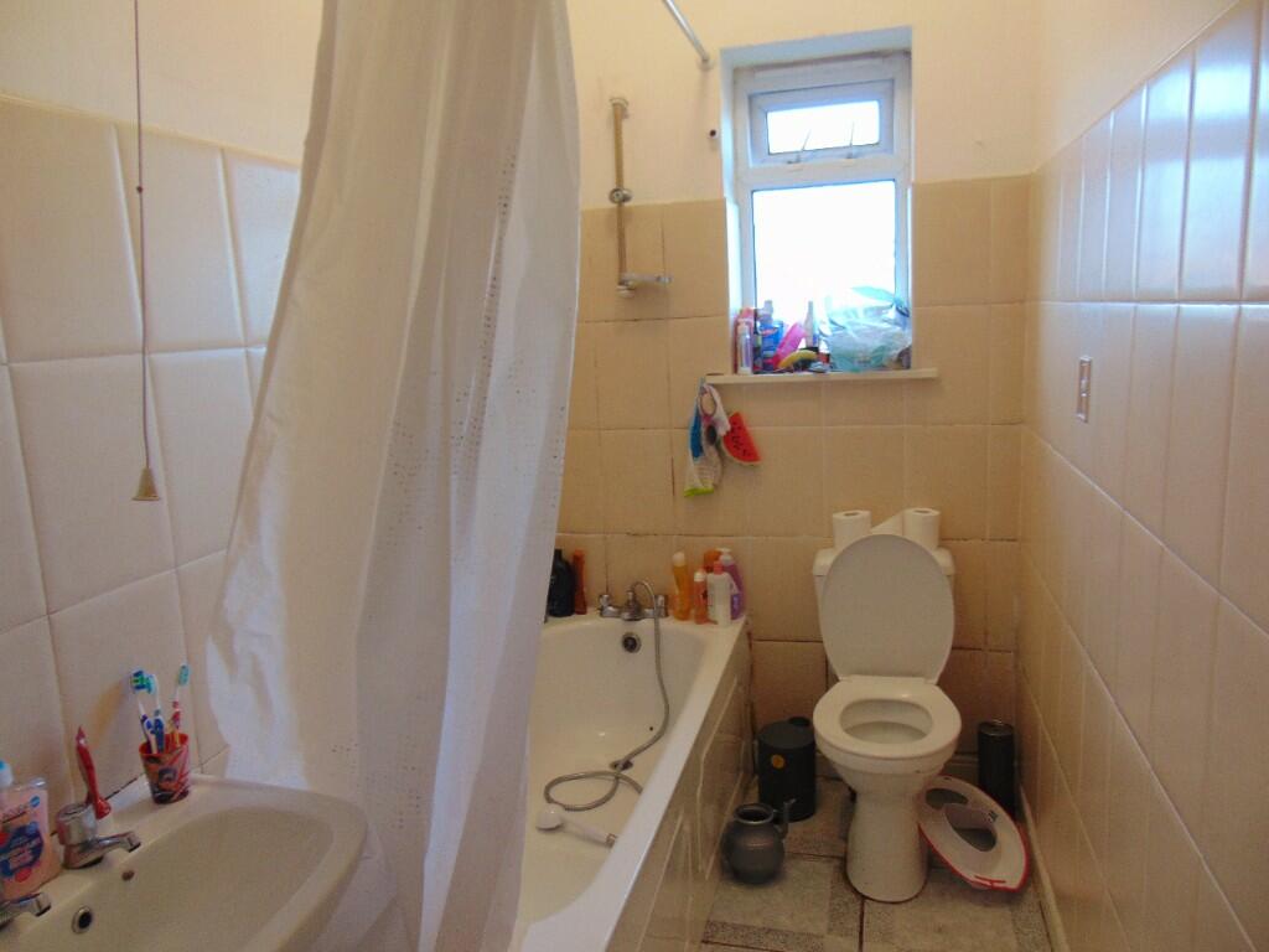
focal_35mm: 25
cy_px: 476
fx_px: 916
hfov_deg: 69.4
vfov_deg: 54.9
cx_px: 634
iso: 100
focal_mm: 4.5
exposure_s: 1/30
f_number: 3
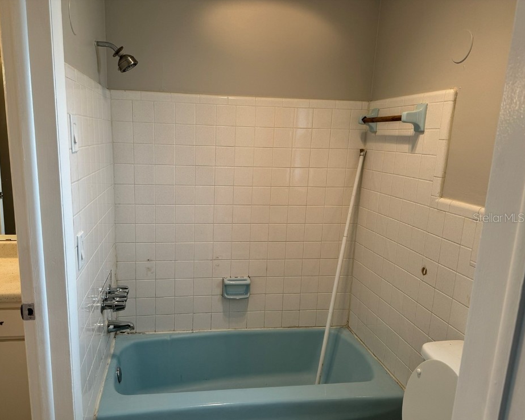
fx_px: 404
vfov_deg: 54.9
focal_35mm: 26
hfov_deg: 65.9
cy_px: 217
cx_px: 235
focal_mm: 6.76
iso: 125
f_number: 1.78
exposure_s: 1/60
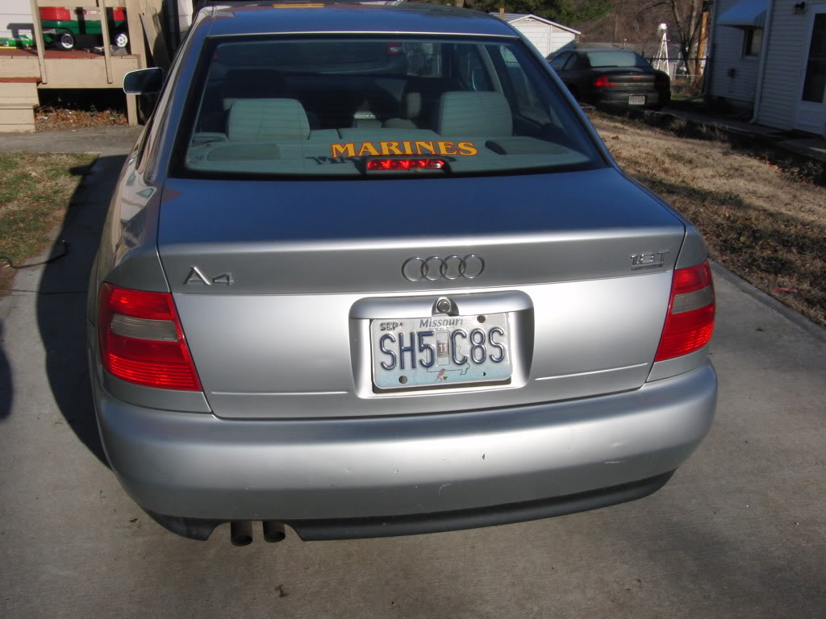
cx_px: 413
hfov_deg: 50.1
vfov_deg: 38.7
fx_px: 883
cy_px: 310
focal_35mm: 37
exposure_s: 1/640
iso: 100
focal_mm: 6.5
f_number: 6.9
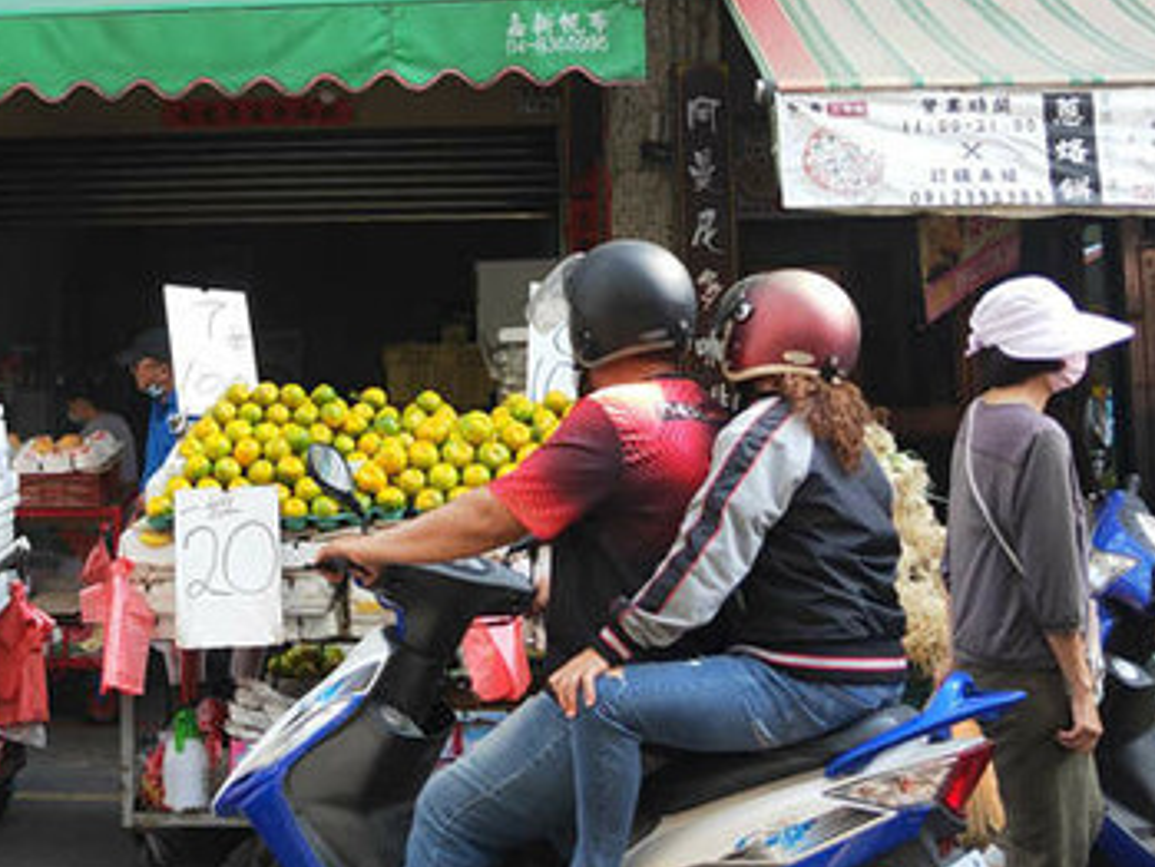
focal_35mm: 56
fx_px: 1869
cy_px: 134
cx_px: 245
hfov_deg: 33.4
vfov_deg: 25.5
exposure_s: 1/250
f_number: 1.7
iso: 99
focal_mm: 3.97
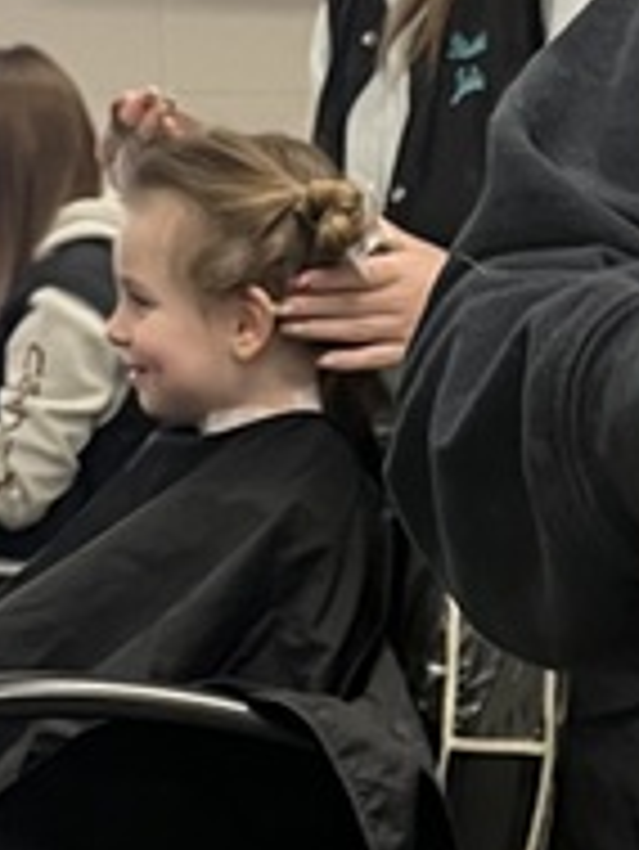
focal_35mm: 141
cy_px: 1304
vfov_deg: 13.2
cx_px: 670
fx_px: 3467
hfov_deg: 10.4
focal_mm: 5.1
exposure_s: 1/60
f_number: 1.6
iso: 100
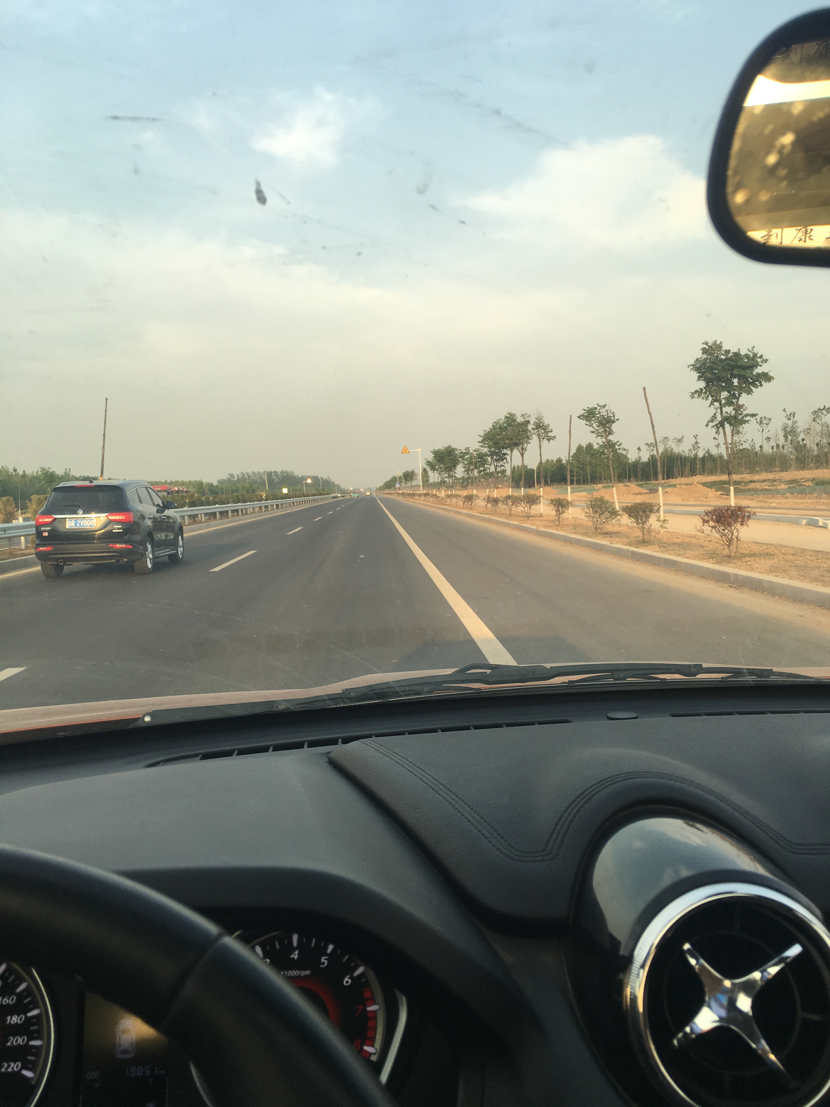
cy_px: 554
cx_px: 415
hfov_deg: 48.2
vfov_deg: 61.7
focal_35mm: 29
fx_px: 927
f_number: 2.2
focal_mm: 4.15
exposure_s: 1/375
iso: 25
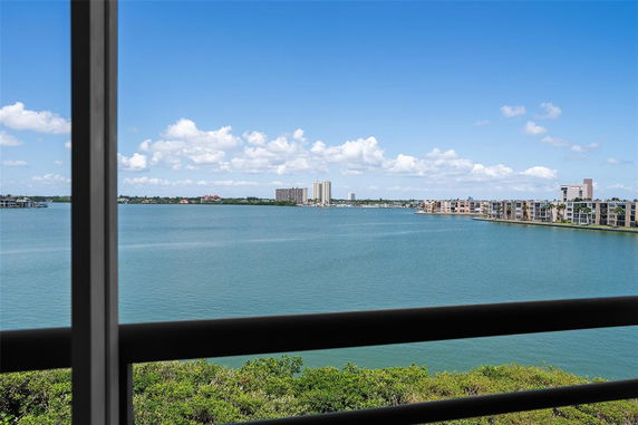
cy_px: 212
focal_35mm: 24
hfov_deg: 73.8
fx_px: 425
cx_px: 319
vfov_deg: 53.1
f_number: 8
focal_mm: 24
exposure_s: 1/320
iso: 100
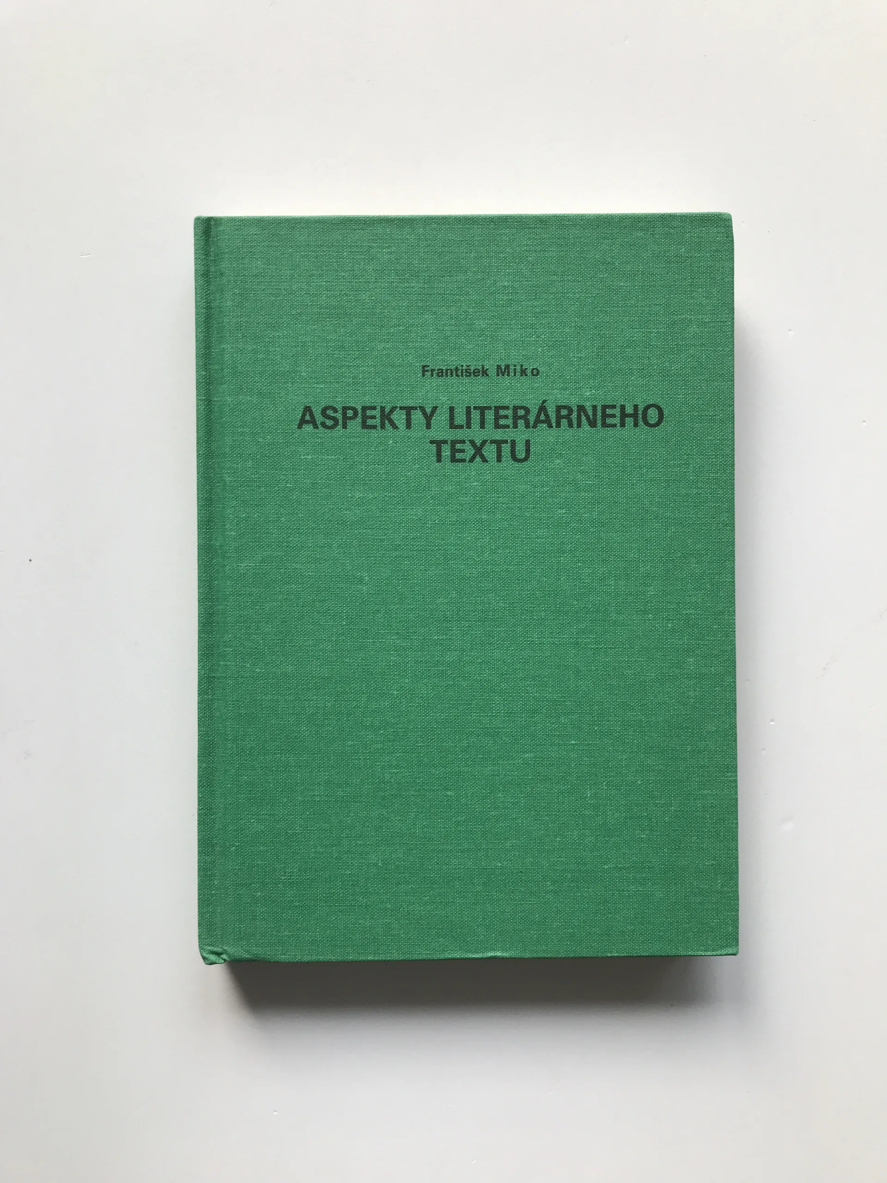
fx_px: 957
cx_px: 444
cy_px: 592
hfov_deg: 49.7
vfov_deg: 63.4
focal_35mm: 28
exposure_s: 1/100
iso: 32
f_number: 1.8
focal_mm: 3.99
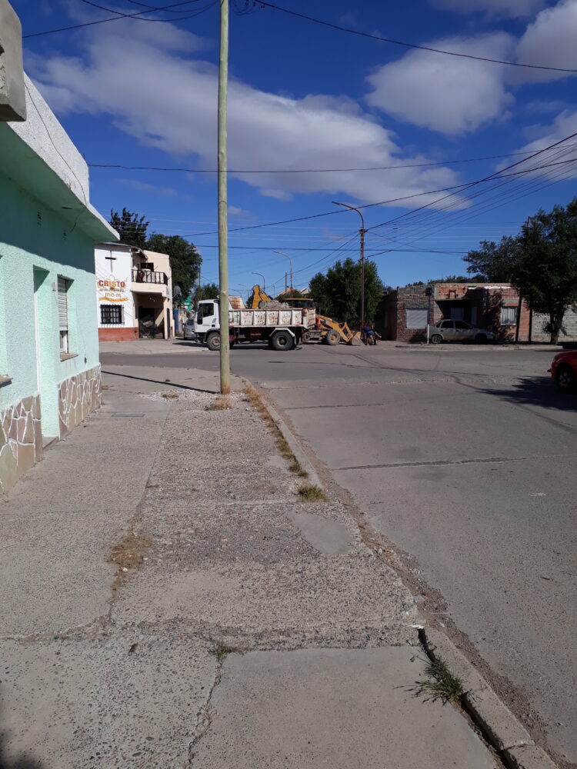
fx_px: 600
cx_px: 288
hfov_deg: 51.4
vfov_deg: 65.3
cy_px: 384
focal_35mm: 27
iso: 40
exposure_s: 1/3774
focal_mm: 3.6
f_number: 1.9
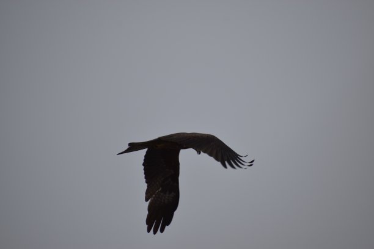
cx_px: 187
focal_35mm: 450
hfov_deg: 4.6
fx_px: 4675
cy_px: 124
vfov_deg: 3.1
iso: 200
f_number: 6.3
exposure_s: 1/500
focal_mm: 300
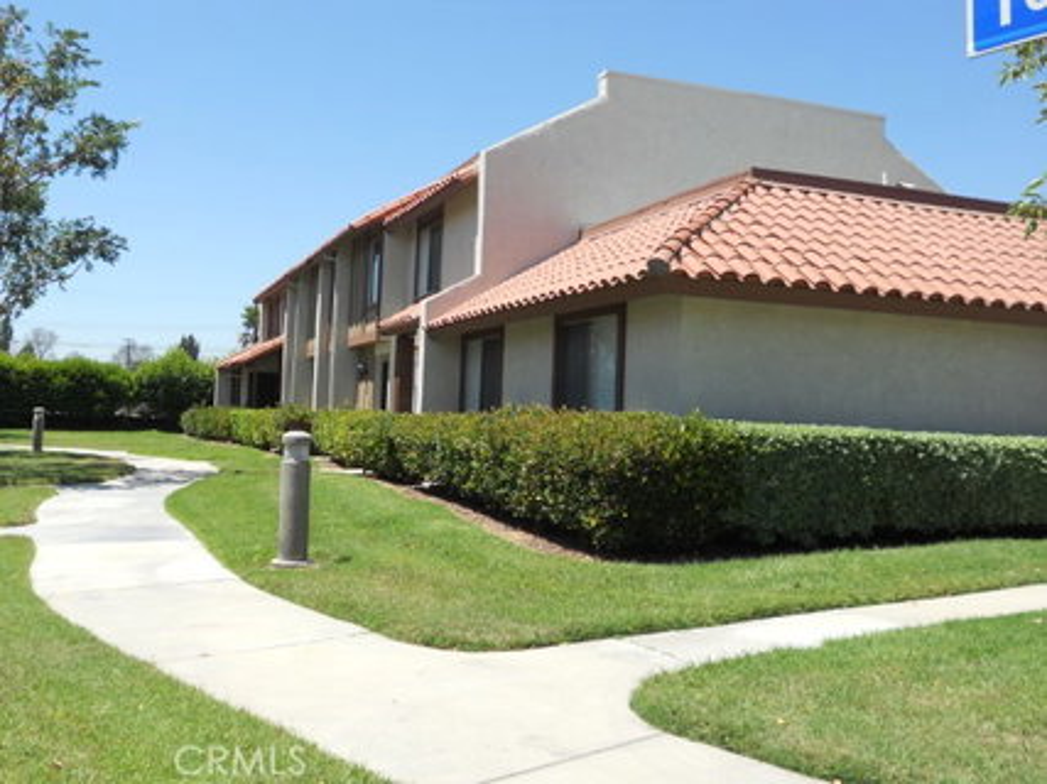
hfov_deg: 49.0
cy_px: 392
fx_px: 1149
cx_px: 524
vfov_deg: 37.7
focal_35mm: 38
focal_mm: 6.9
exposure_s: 1/500
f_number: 9.8
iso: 80
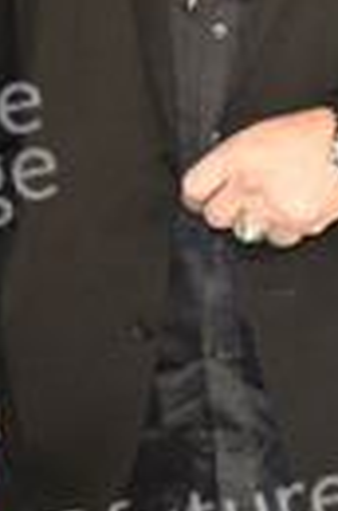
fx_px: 3582
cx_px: 283
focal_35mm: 253
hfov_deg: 5.4
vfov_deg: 8.1
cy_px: -20
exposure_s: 1/250
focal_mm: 82
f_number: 7.1
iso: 1250
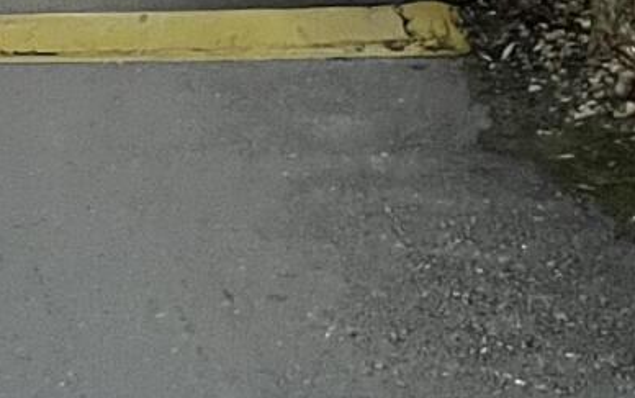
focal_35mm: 142
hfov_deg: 14.5
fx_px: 2459
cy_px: -701
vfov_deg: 8.2
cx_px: -18
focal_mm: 5.1
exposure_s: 1/30
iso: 800
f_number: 1.6
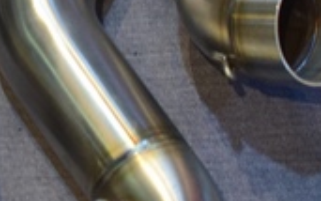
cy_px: 25
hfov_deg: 8.1
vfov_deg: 5.2
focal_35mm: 250
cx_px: -225
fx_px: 2191
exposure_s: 1/30
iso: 1250
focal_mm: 35
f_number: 4.5
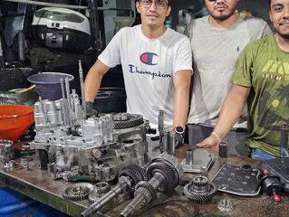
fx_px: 301
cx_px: 184
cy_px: 96
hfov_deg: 50.7
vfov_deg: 39.7
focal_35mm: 36
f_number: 1.7
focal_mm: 6.3
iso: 500
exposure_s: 1/30
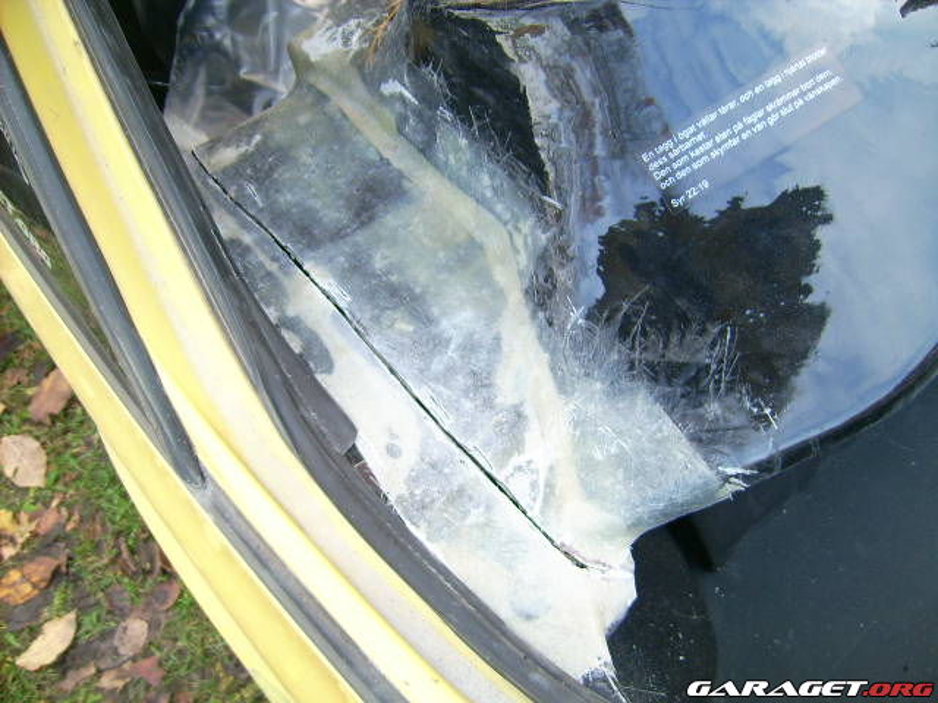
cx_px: 469
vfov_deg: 40.7
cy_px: 352
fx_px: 948
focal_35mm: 35
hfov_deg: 52.6
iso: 50
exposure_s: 1/38
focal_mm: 5.95
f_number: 2.8
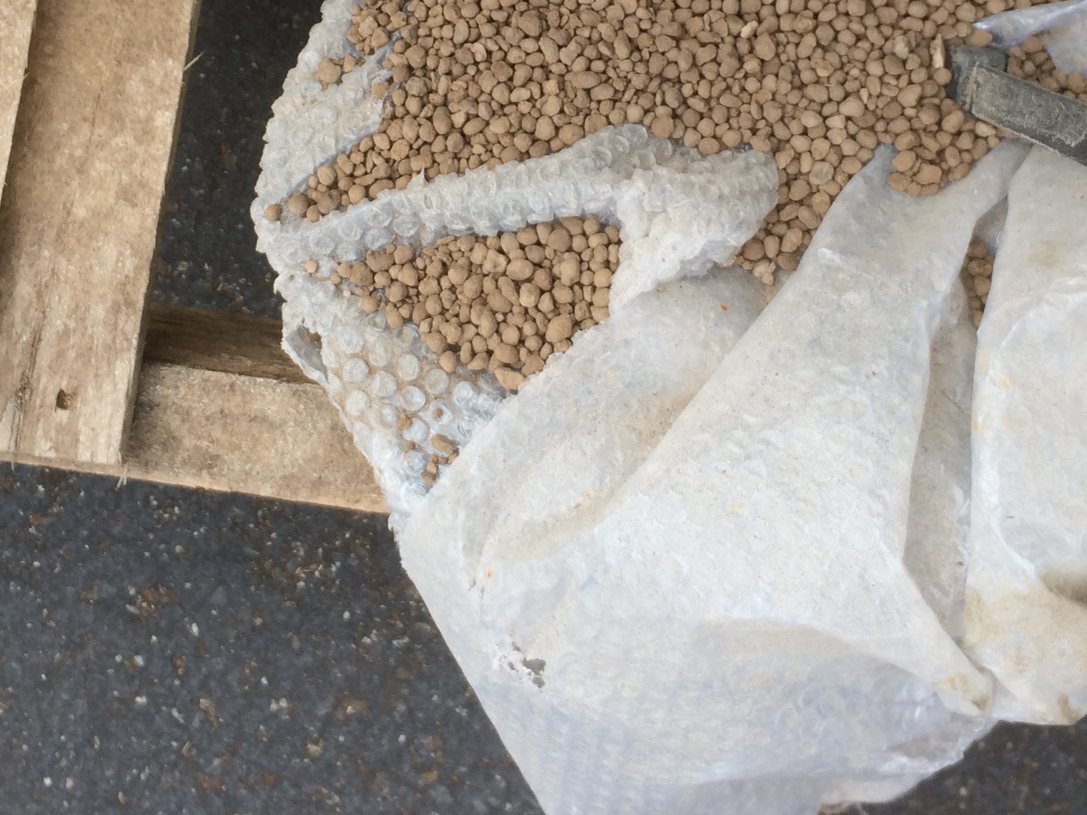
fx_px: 1853
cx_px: 569
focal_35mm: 59
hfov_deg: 32.7
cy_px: 127
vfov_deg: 24.3
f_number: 2.2
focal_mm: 4.15
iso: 32
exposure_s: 1/595
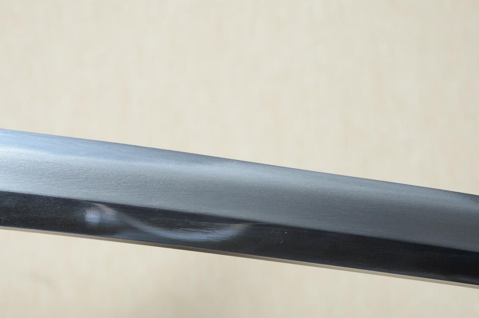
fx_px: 2047
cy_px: 172
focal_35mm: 154
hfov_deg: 13.3
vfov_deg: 8.9
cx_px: 227
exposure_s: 1/1.6
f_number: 11
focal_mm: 90
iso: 400
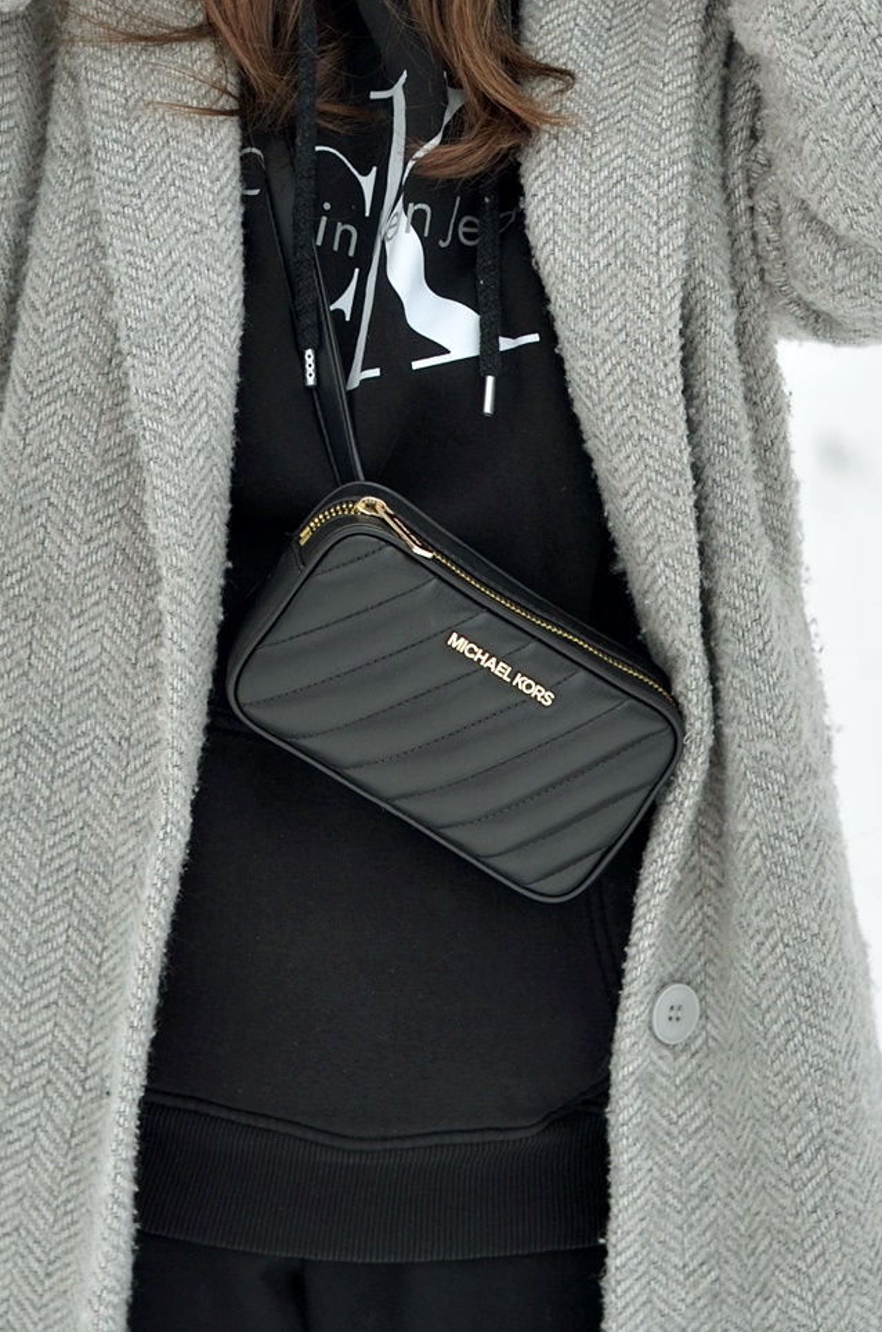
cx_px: 310
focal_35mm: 141
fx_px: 5208
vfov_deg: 14.4
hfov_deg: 9.7
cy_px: 159
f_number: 2.8
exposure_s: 1/200
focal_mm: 50
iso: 100
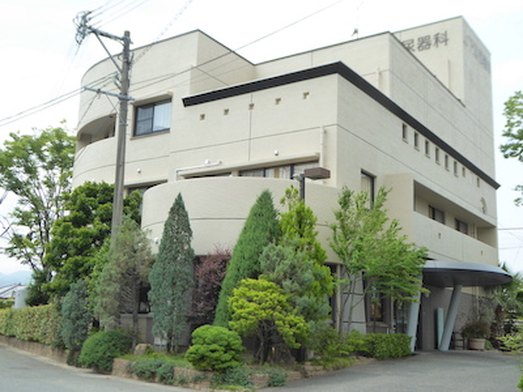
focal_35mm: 42
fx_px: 635
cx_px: 262
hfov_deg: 44.8
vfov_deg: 34.3
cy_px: 196
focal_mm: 7.2
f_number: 3.8
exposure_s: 1/500
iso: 160
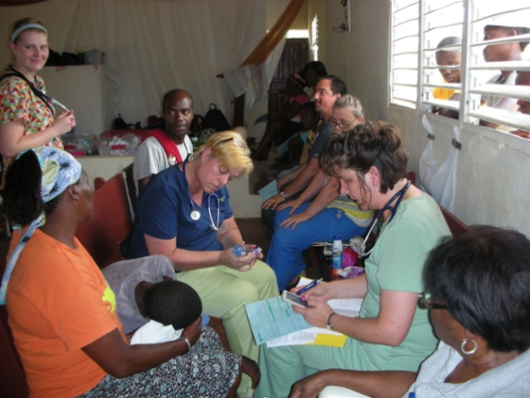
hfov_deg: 52.6
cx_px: 265
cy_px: 199
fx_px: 536
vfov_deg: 40.7
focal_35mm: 35
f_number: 2.8
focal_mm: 5.8
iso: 84
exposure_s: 1/60
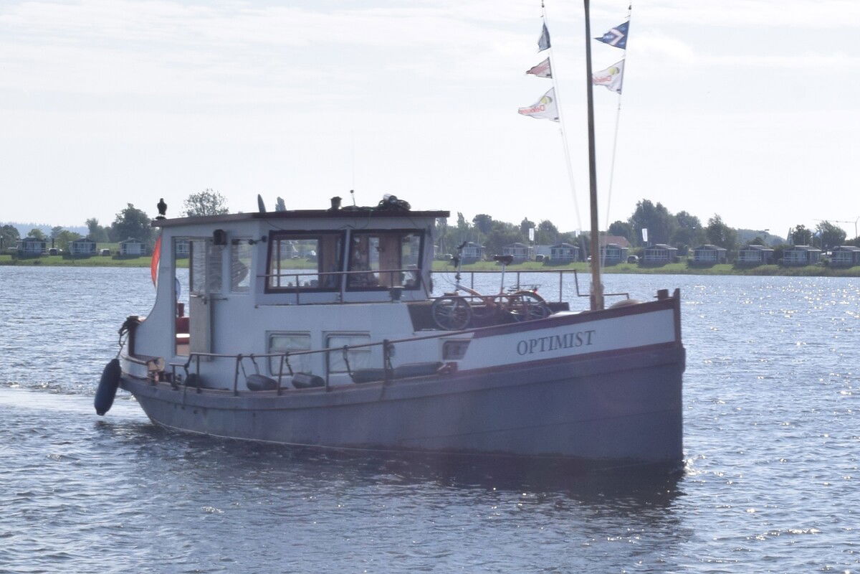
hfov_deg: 41.1
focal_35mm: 48
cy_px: 287
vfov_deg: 28.1
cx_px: 430
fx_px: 1147
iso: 200
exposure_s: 1/30
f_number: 22
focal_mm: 32
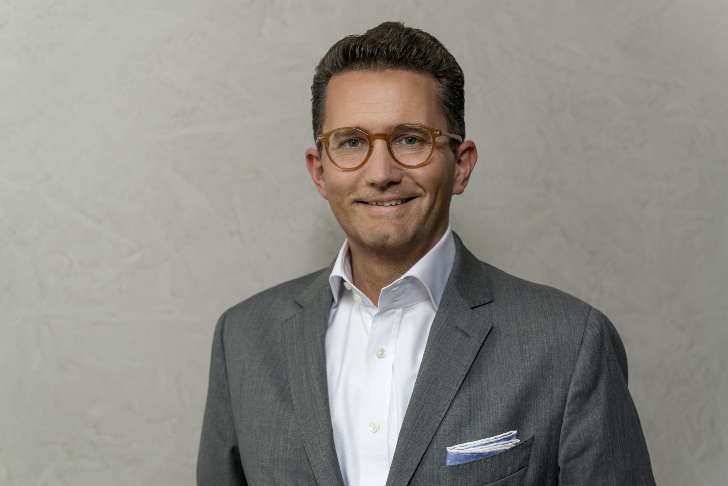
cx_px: 364
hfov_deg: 32.4
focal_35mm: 62
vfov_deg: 21.9
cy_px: 243
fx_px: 1254
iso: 160
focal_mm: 62
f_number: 5
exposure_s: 1/160
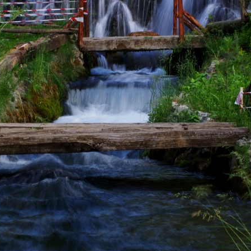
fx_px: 1190
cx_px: 82
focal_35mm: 145
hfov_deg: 12.0
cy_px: 100
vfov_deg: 12.0
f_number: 14
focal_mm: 50
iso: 100
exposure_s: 1/6
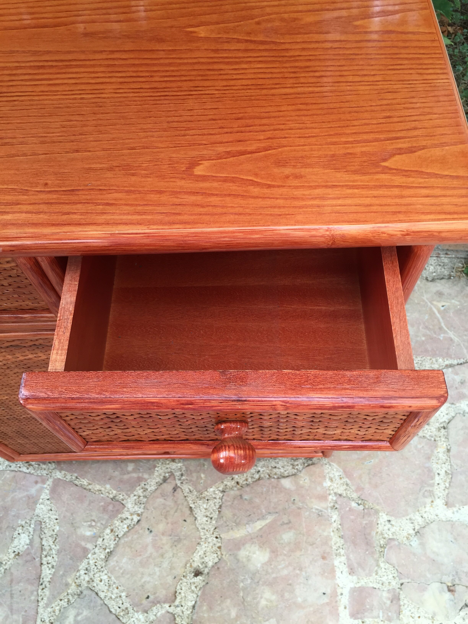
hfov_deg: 48.2
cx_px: 234
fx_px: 523
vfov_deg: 61.7
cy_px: 312
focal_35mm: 29
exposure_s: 1/60
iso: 40
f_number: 2.2
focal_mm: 4.15
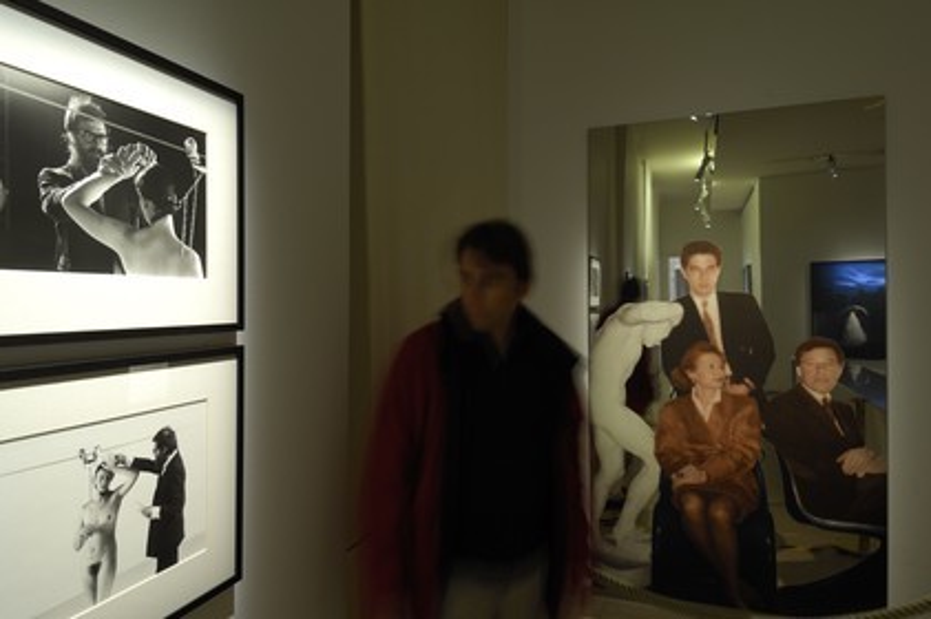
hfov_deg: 77.4
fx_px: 581
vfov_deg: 56.1
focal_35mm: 22
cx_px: 466
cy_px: 310
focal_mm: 15
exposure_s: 2.2
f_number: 8
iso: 100
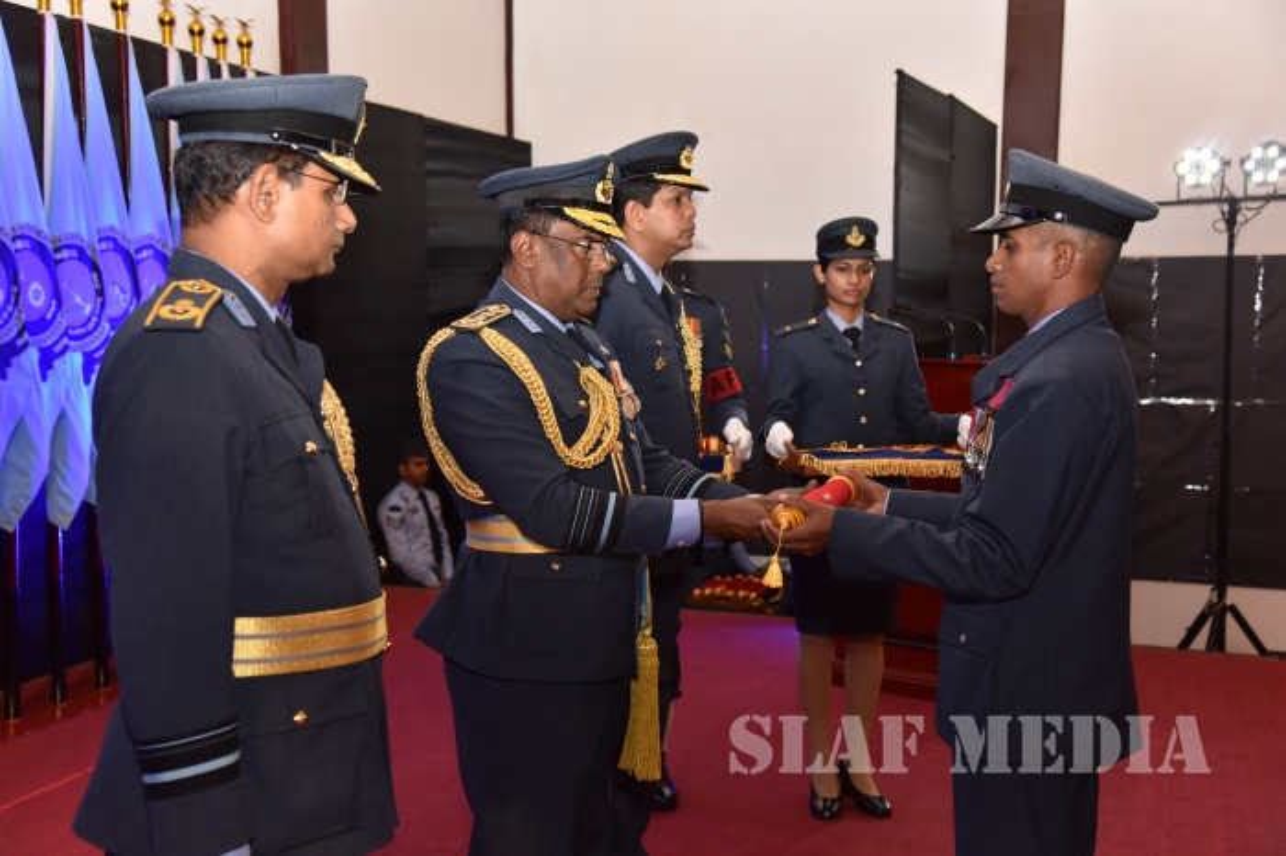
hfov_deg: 44.5
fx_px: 1571
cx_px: 643
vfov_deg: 30.5
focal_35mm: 44
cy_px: 428
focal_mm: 44
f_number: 5
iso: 1250
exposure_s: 1/125
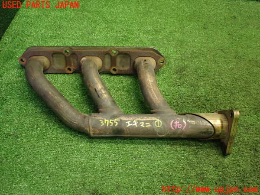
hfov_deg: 60.0
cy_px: 98
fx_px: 225
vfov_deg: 46.8
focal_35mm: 30
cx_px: 130
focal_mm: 5.4
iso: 800
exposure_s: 1/100
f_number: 2.3
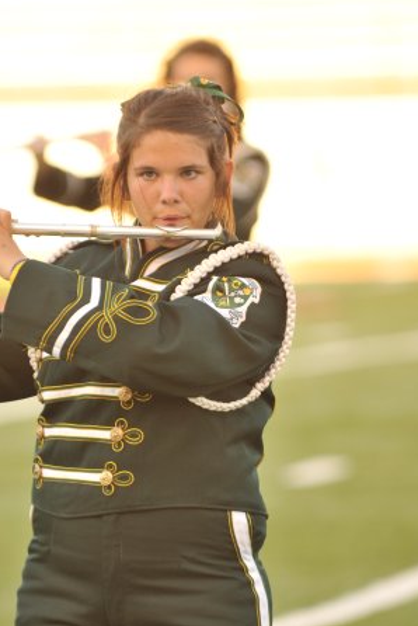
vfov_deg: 5.1
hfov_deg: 3.4
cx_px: 144
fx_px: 7008
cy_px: 403
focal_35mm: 403
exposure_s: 1/320
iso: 200
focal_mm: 200
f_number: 2.8
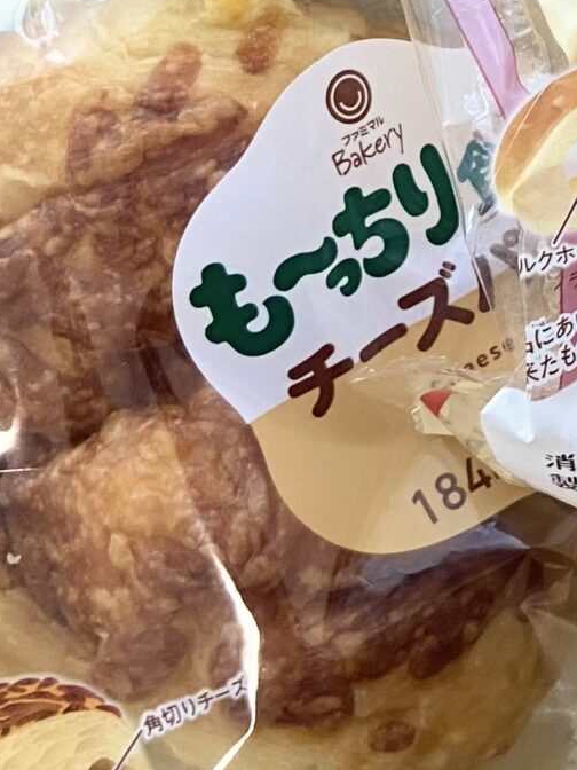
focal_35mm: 99
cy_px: -91
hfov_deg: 14.0
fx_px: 2200
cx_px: 880
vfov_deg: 19.0
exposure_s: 1/93
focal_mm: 4.25
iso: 125
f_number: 1.8
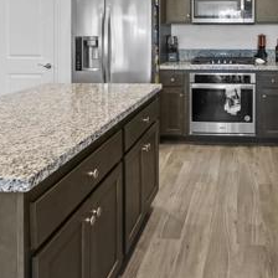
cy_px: 40
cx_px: 220
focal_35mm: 34
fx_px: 309
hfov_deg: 46.1
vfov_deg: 45.0
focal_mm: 14
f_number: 8
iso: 3200
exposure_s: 1/20
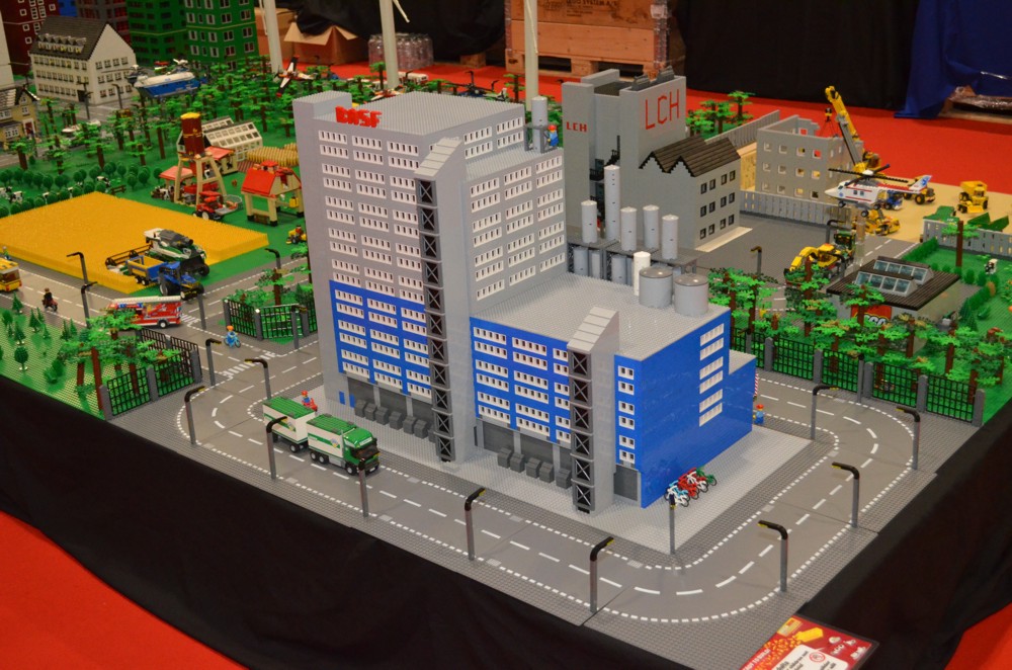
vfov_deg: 29.7
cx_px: 506
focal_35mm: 45
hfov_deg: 43.7
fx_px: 1262
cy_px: 335
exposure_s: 1/60
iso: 3200
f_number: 4.5
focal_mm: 30
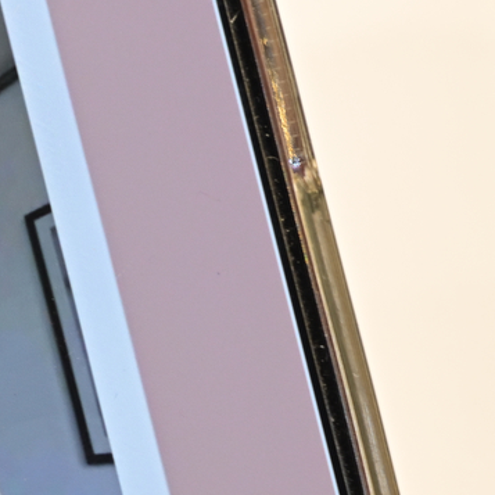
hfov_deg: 5.3
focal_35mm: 320
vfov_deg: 5.5
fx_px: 5177
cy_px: 427
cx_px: -797
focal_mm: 70
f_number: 4
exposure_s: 1/80
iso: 500
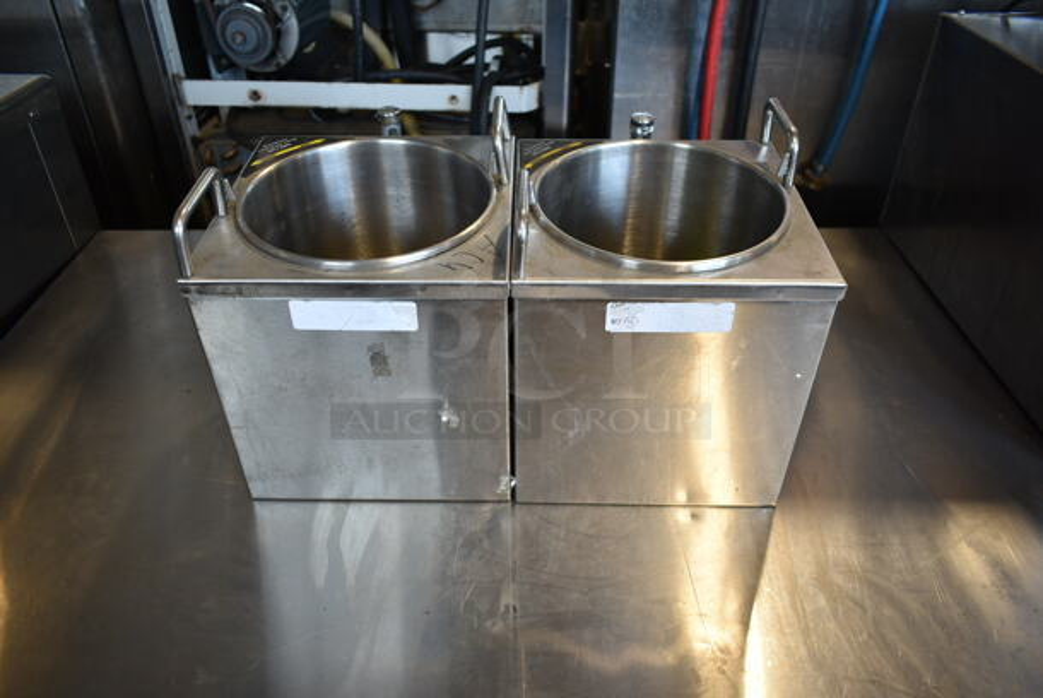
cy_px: 349
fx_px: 783
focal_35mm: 27
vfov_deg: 48.0
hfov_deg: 67.3
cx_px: 522
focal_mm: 18
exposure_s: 1/30
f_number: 3.5
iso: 160
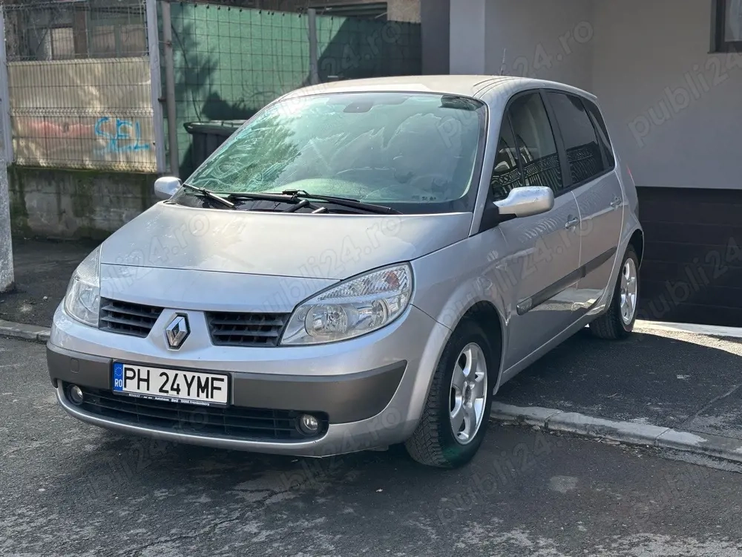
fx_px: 1115
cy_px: 278
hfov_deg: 36.8
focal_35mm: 52
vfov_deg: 28.0
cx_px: 371
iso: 32
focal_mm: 5.96
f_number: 1.6
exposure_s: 1/1164
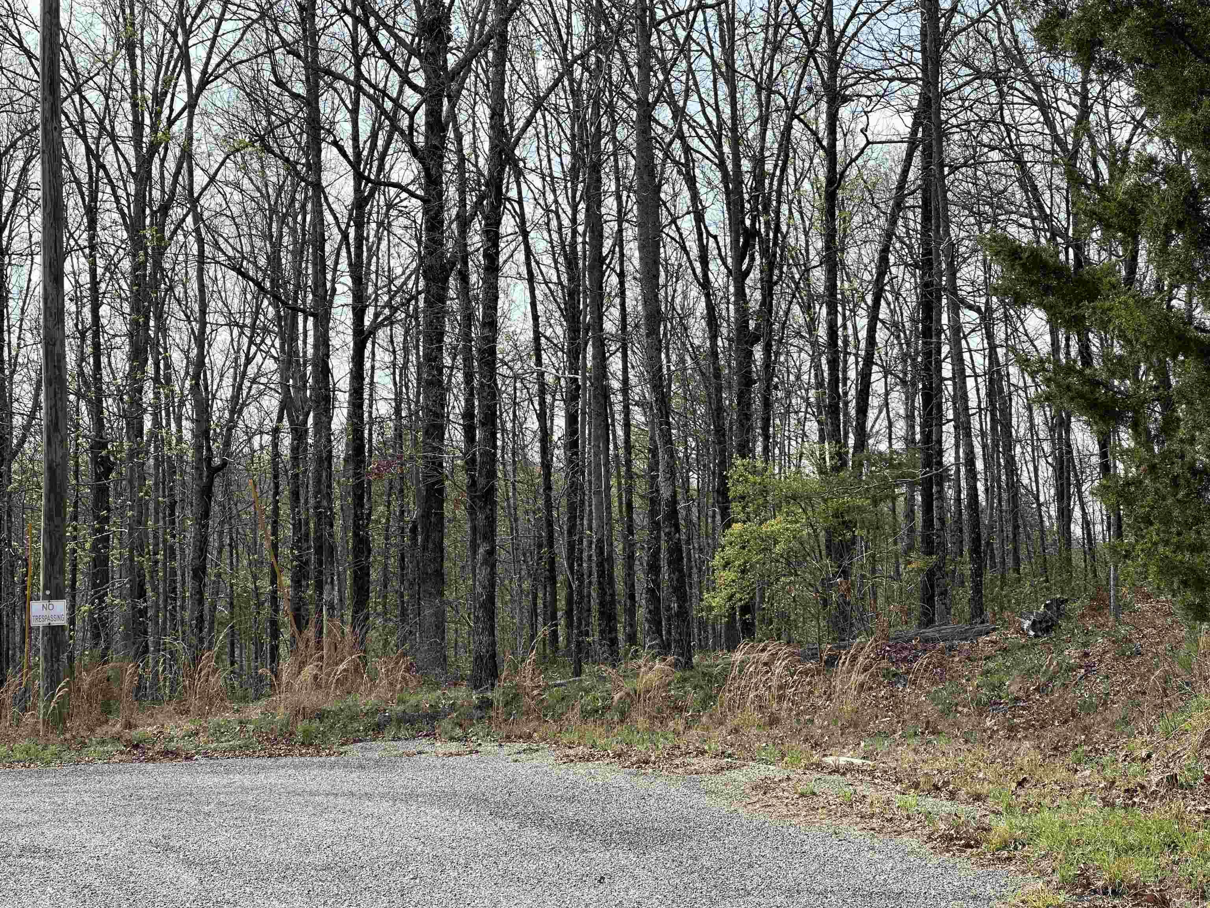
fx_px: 2692
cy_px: 454
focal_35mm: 77
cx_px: 605
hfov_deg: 25.3
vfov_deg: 19.1
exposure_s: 1/365
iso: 32
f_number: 2.8
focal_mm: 9
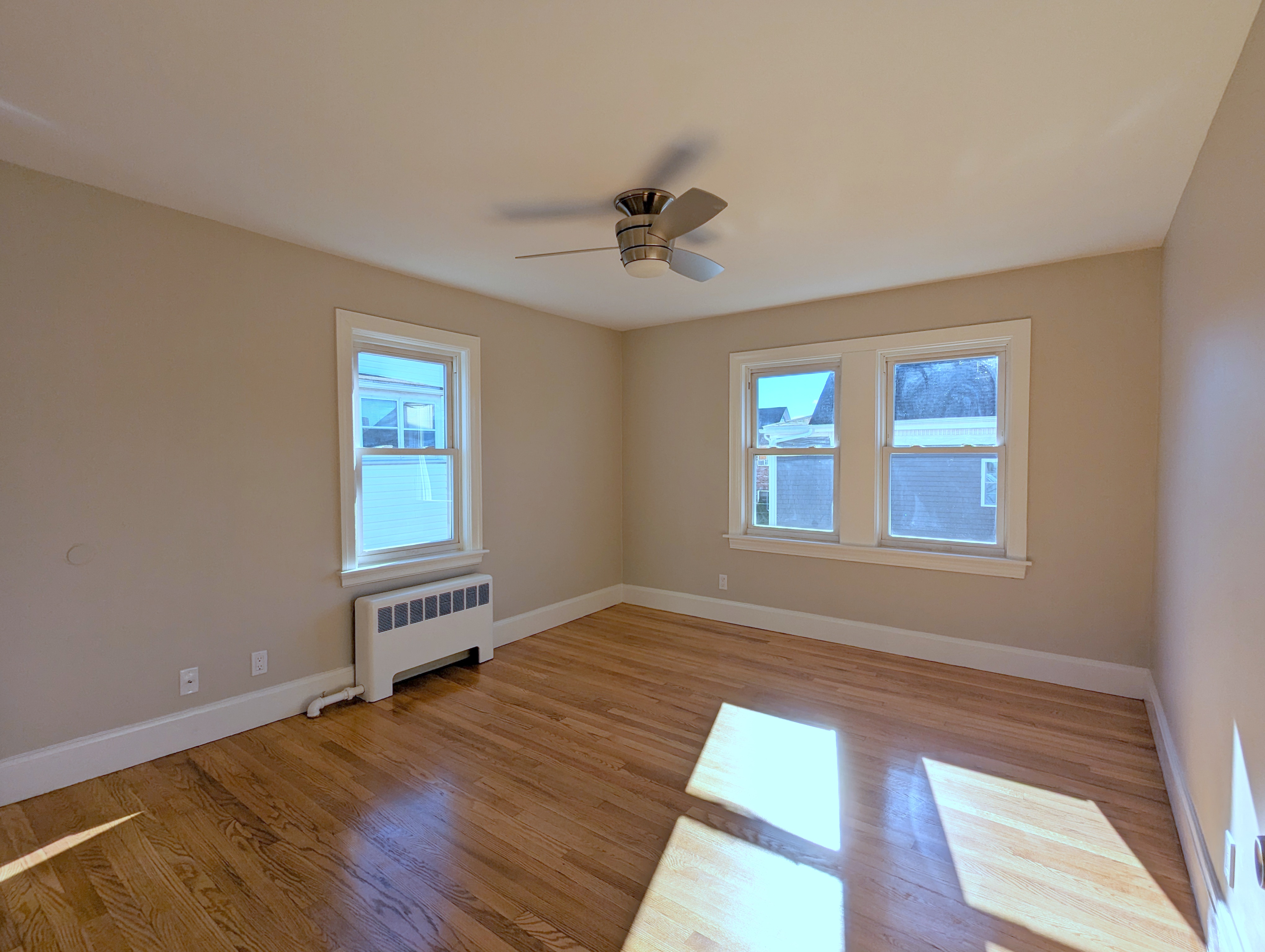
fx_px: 586
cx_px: 632
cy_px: 476
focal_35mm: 16
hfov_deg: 94.4
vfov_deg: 78.2
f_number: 2.2
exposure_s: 1/1328
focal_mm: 2.35
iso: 51
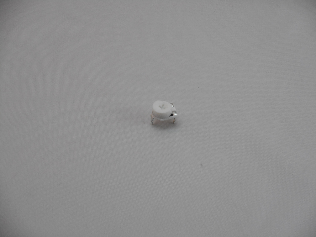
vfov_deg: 14.5
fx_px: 931
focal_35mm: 102
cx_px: 158
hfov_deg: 19.3
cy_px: 118
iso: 320
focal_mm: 18.2
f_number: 5.8
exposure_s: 1/60
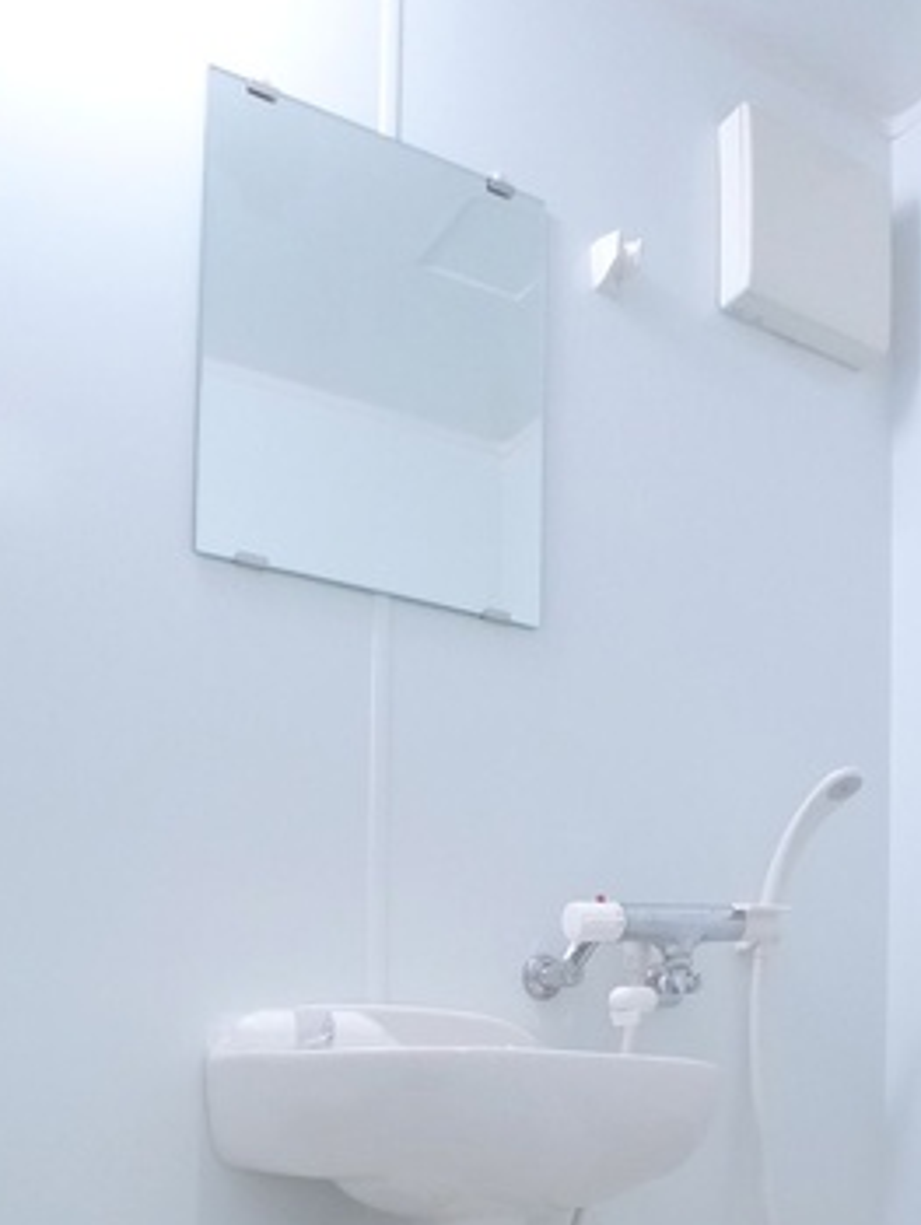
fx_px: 1701
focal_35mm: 48
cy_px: 1200
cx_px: 534
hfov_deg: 30.3
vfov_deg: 36.1
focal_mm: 5.1
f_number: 2
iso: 400
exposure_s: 1/50
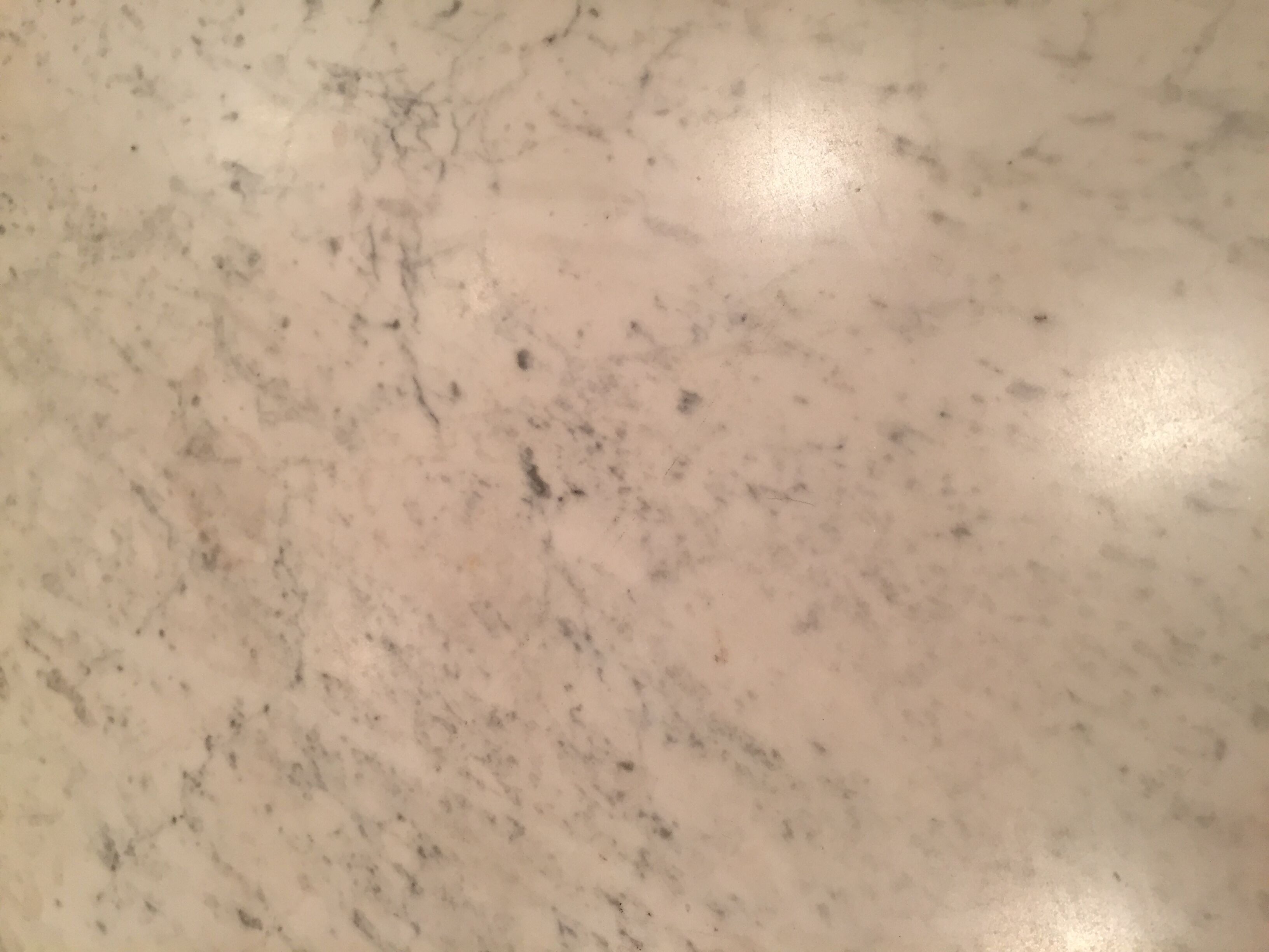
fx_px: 1063
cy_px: 476
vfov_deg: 48.2
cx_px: 634
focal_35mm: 29
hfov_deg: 61.7
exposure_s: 1/33
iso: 40
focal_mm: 4.15
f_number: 2.2
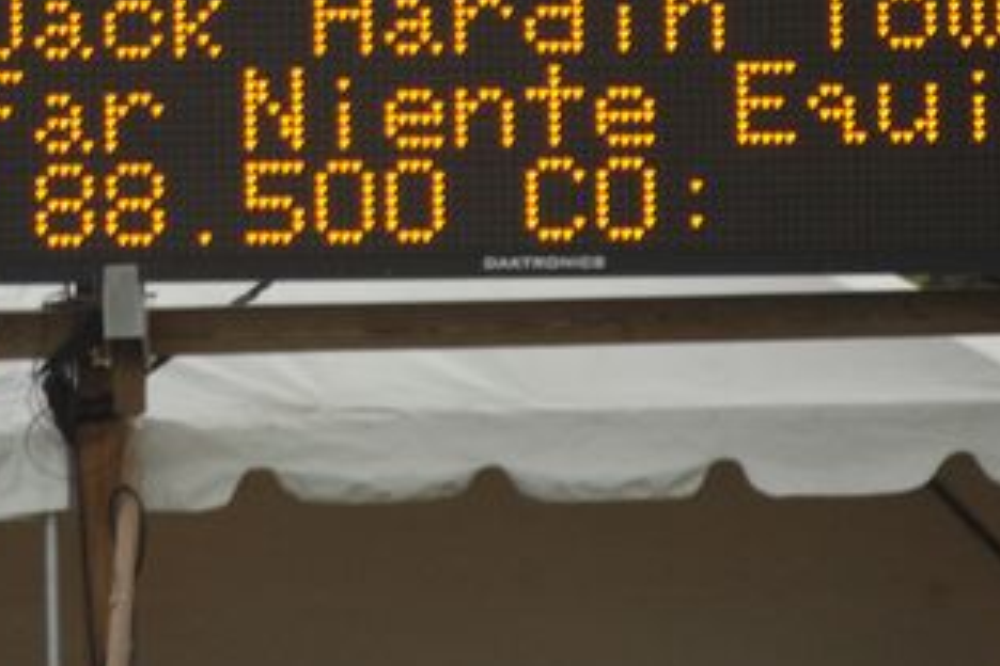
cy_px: 59
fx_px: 42691
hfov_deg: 1.3
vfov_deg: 0.9
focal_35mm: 1537
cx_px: 263
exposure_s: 1/500
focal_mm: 500
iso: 500
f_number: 6.3
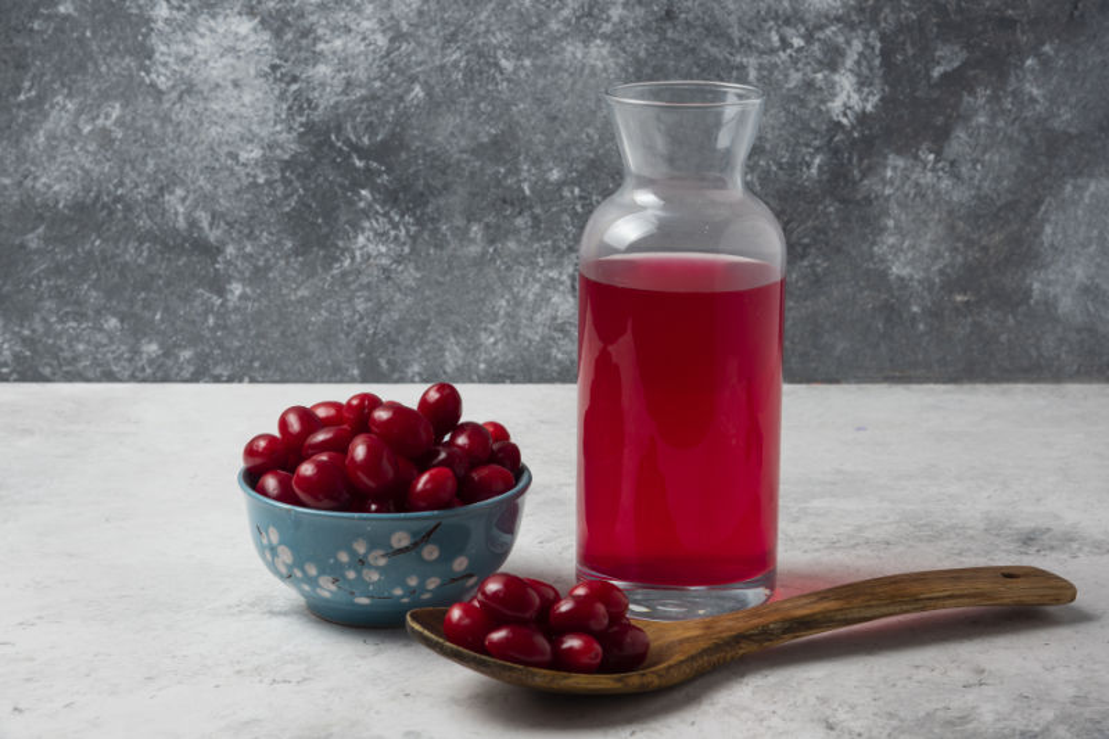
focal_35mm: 86
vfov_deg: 15.9
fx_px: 2649
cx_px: 554
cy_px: 370
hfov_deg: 23.6
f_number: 13
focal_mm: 86
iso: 200
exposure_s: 1/100
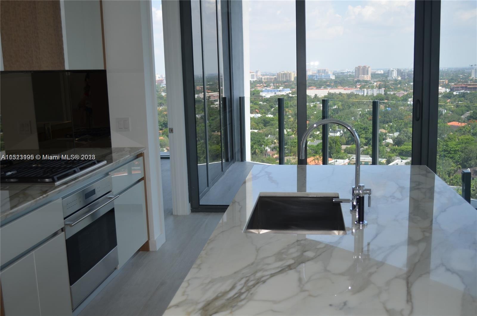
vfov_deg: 34.0
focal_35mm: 39
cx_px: 238
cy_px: 158
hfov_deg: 49.7
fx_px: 516
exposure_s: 1/250
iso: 125
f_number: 4.2
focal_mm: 26
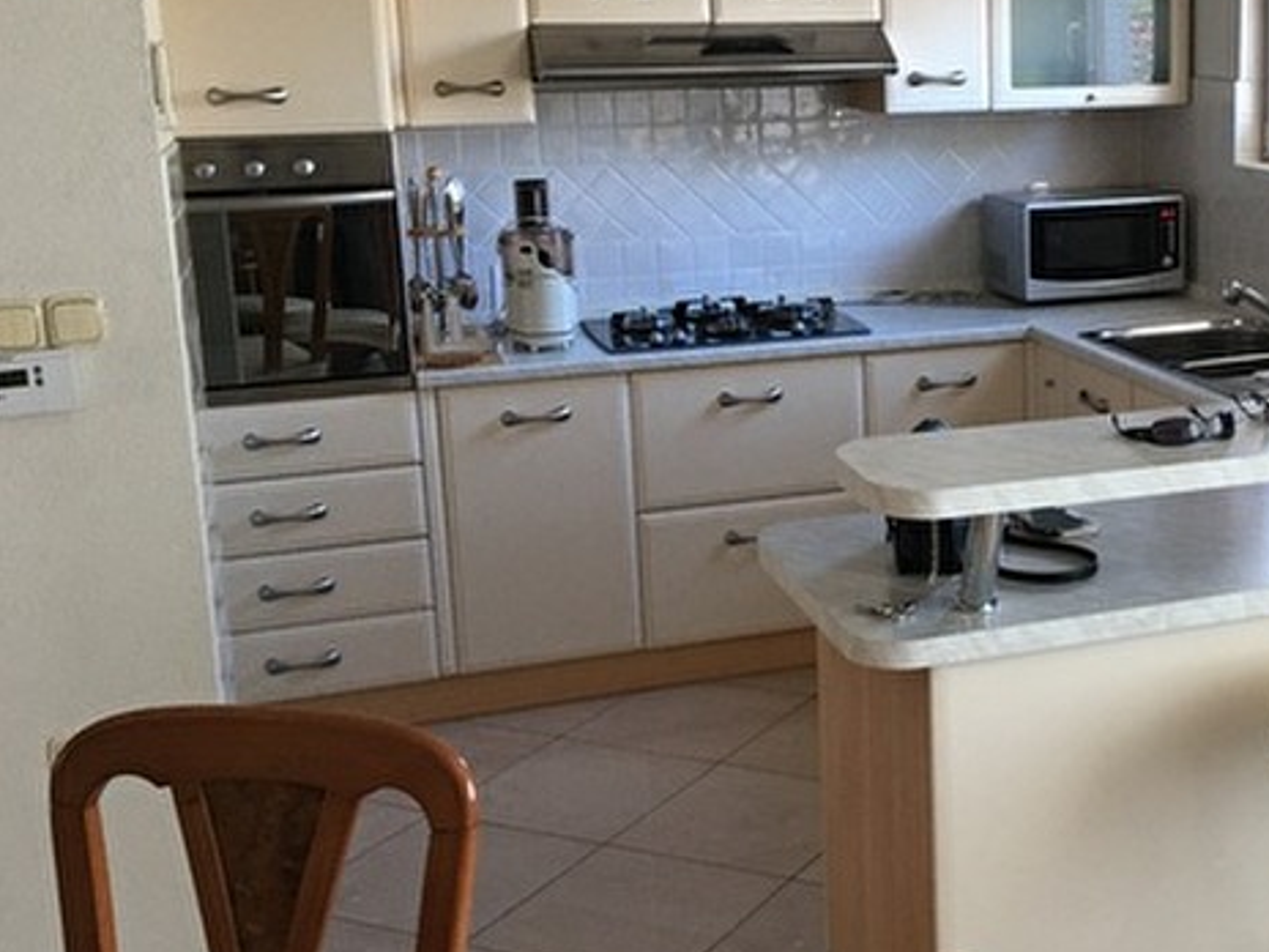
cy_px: 386
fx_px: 1833
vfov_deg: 29.0
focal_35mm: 50
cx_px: 1045
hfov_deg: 36.7
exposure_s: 1/17
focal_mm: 4.15
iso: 50
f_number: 2.2
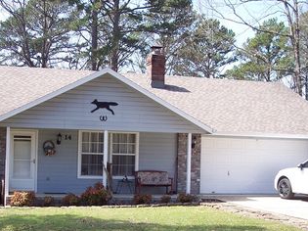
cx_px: 86
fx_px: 551
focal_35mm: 62
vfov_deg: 23.5
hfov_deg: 30.8
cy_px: 151
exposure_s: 1/350
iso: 100
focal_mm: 8
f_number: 3.4
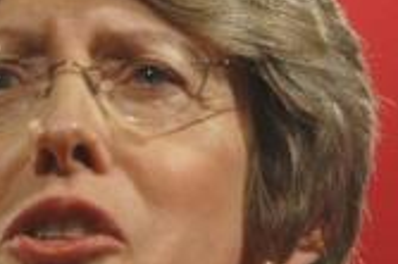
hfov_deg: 2.9
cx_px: 95
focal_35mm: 724
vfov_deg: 1.9
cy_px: 221
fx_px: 7996
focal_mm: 180
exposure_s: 1/100
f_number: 3.2
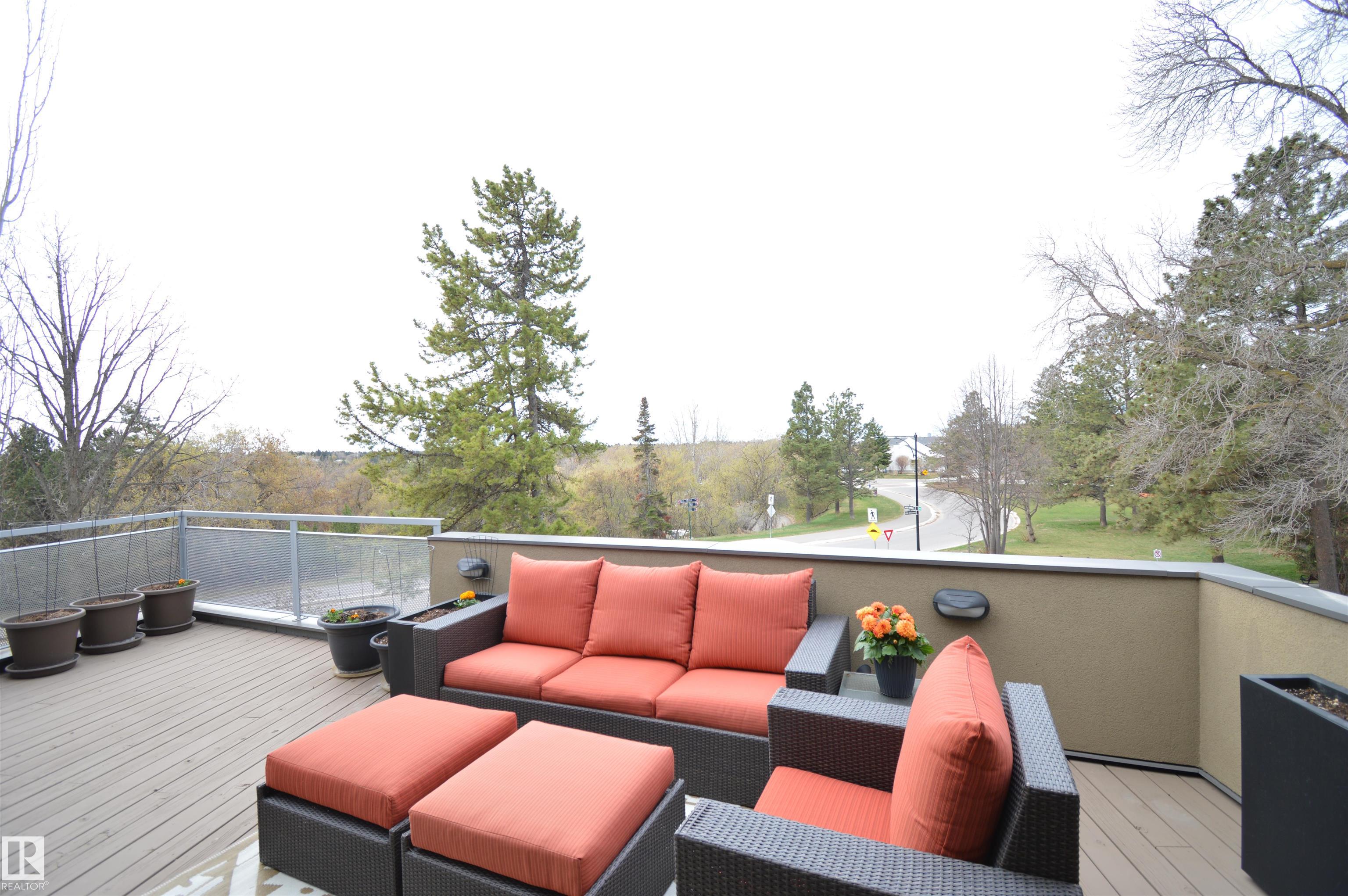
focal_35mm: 15
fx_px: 561
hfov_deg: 100.4
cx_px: 674
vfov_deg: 77.2
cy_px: 448
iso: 100
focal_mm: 10
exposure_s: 1/125
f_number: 4.5
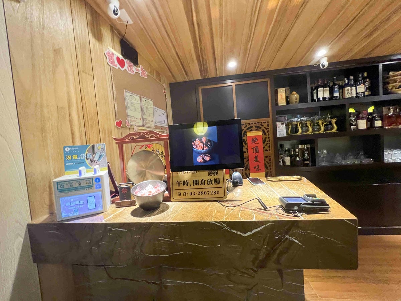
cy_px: 150
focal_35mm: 13
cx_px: 200
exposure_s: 1/60
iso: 640
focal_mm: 1.57
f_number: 1.8
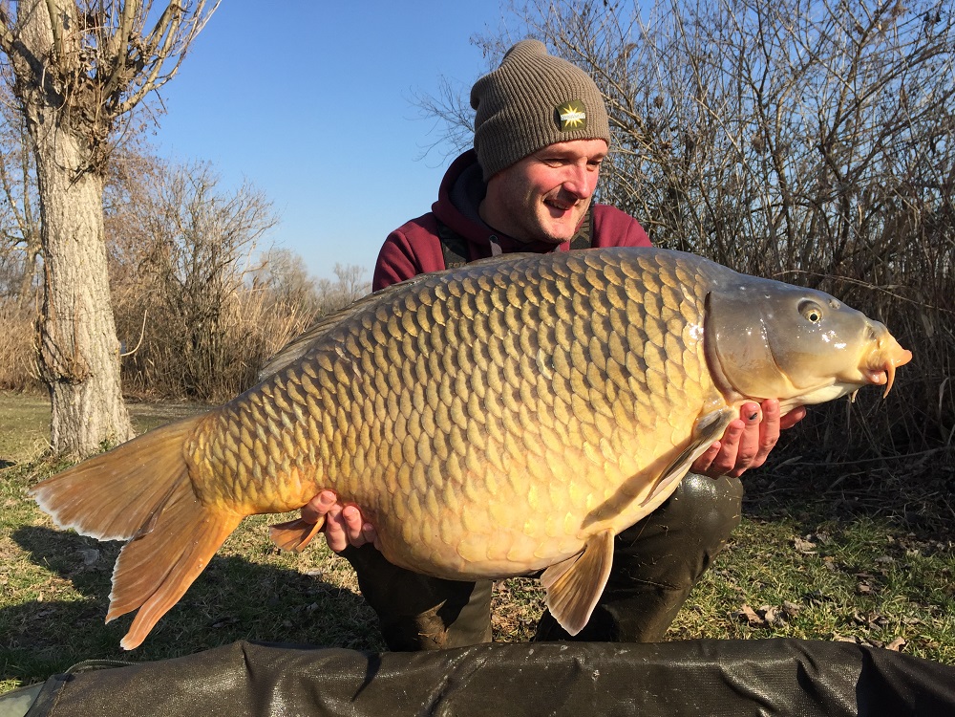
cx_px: 478
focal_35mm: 29
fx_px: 800
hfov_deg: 61.7
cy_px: 358
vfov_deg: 48.2
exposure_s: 1/1319
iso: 32
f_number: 2.2
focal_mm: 4.15
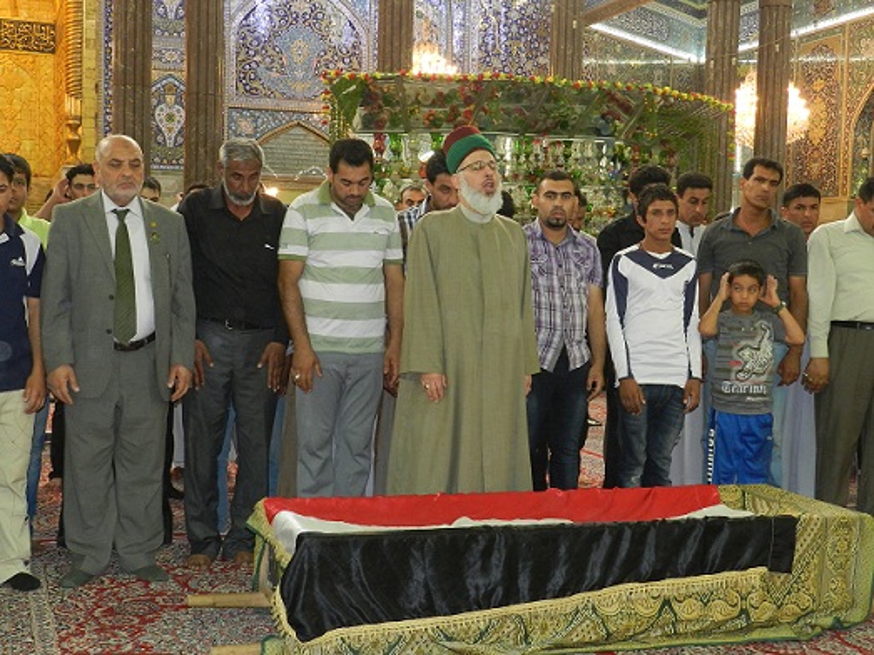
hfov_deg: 41.2
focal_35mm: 46
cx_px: 437
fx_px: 1161
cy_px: 328
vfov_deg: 31.5
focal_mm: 8.1
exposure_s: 1/30
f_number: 4.2
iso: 400
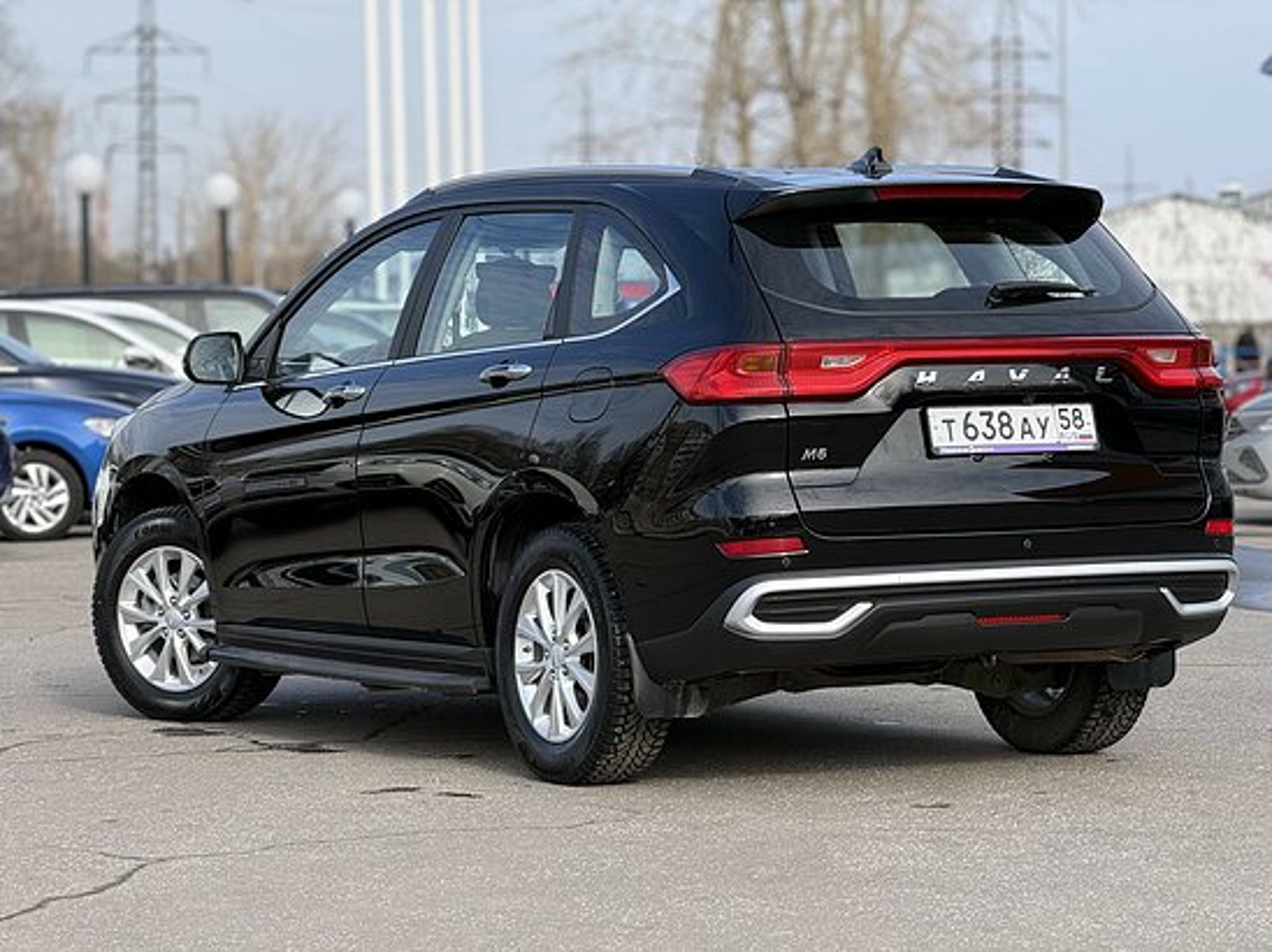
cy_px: 476
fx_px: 4406
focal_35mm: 120
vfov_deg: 12.3
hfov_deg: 16.4
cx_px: 636
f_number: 2.8
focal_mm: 15.66
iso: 50
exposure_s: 1/661
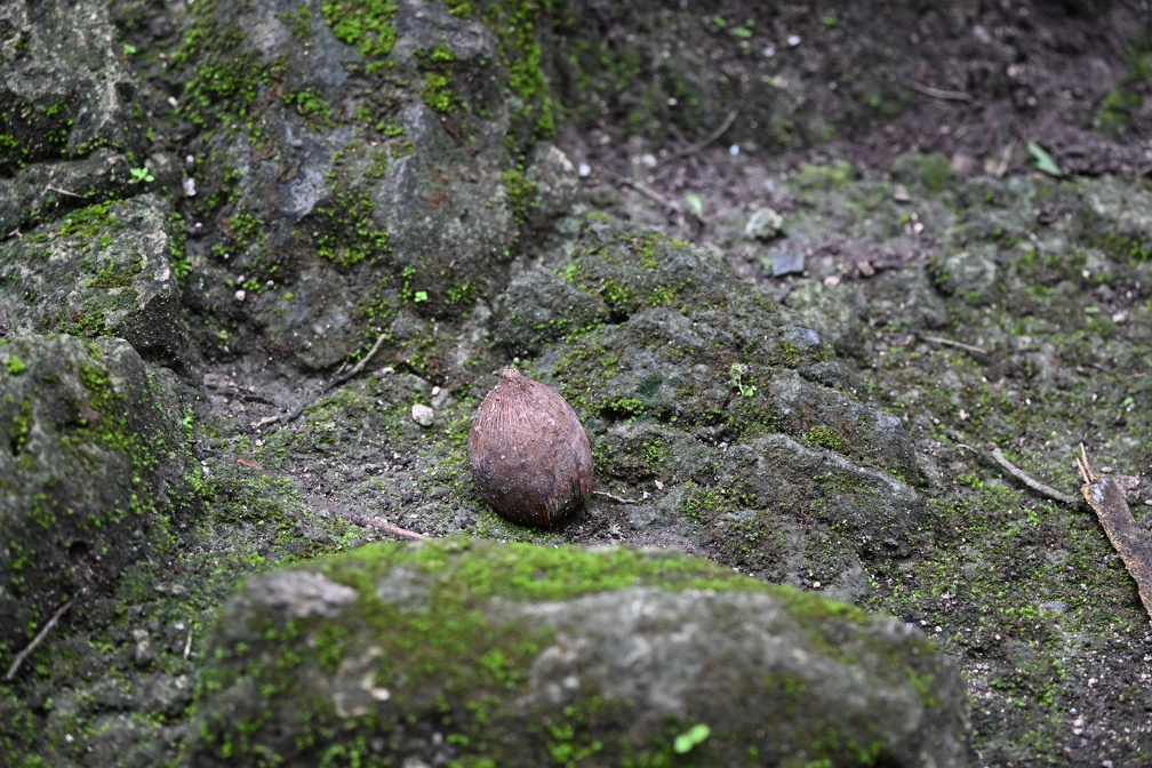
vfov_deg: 8.4
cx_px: 576
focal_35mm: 164
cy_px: 384
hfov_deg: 12.5
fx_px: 5248
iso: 3600
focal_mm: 164
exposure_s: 1/200
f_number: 6
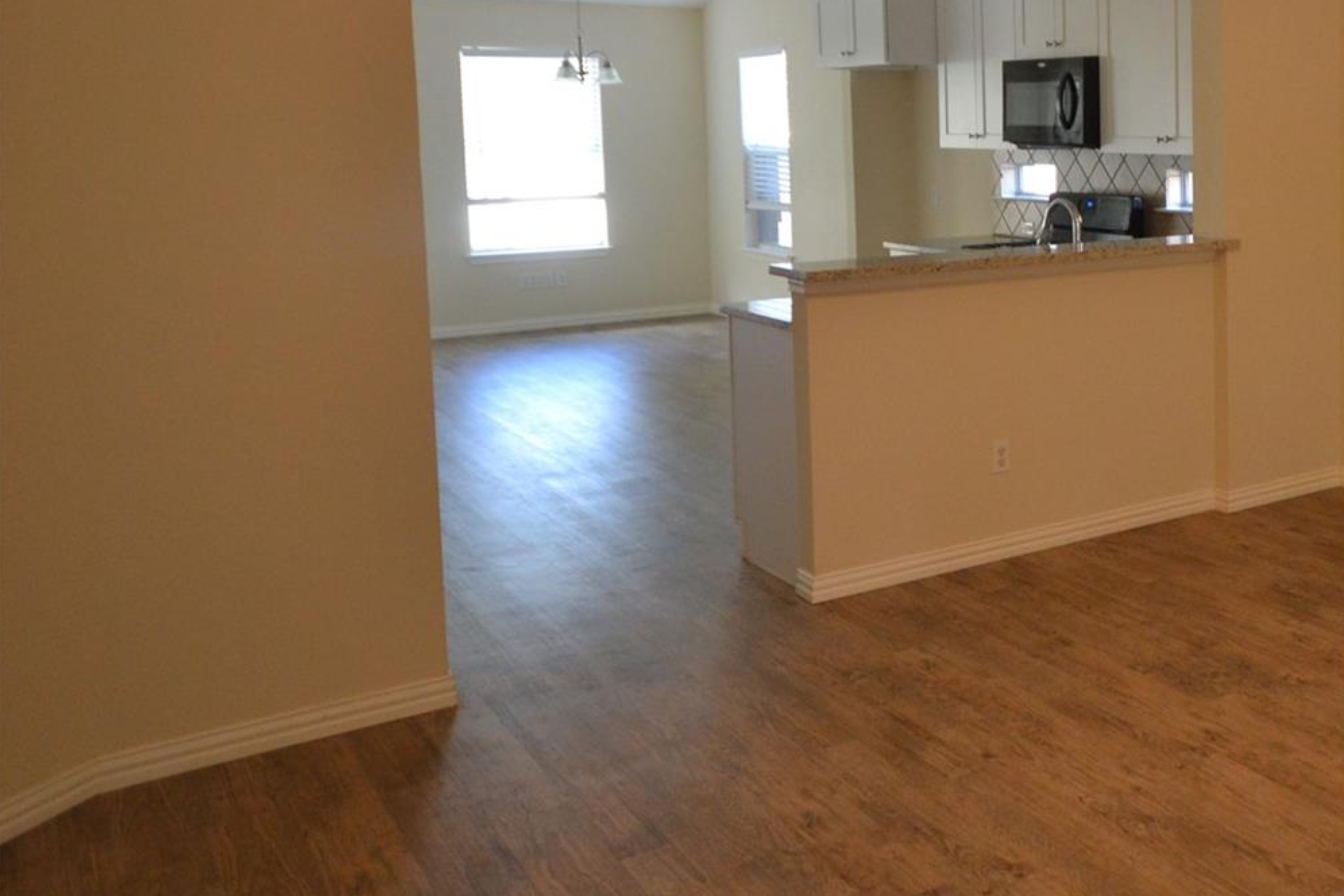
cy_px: 203
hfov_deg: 43.5
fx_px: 1381
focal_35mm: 37
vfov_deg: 35.0
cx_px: 1378
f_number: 4.5
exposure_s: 1/60
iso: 800
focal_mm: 12
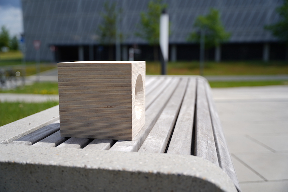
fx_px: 302
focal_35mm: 38
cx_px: 144
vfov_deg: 35.3
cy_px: 96
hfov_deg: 51.1
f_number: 2.8
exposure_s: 1/1250
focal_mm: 37.7
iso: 50
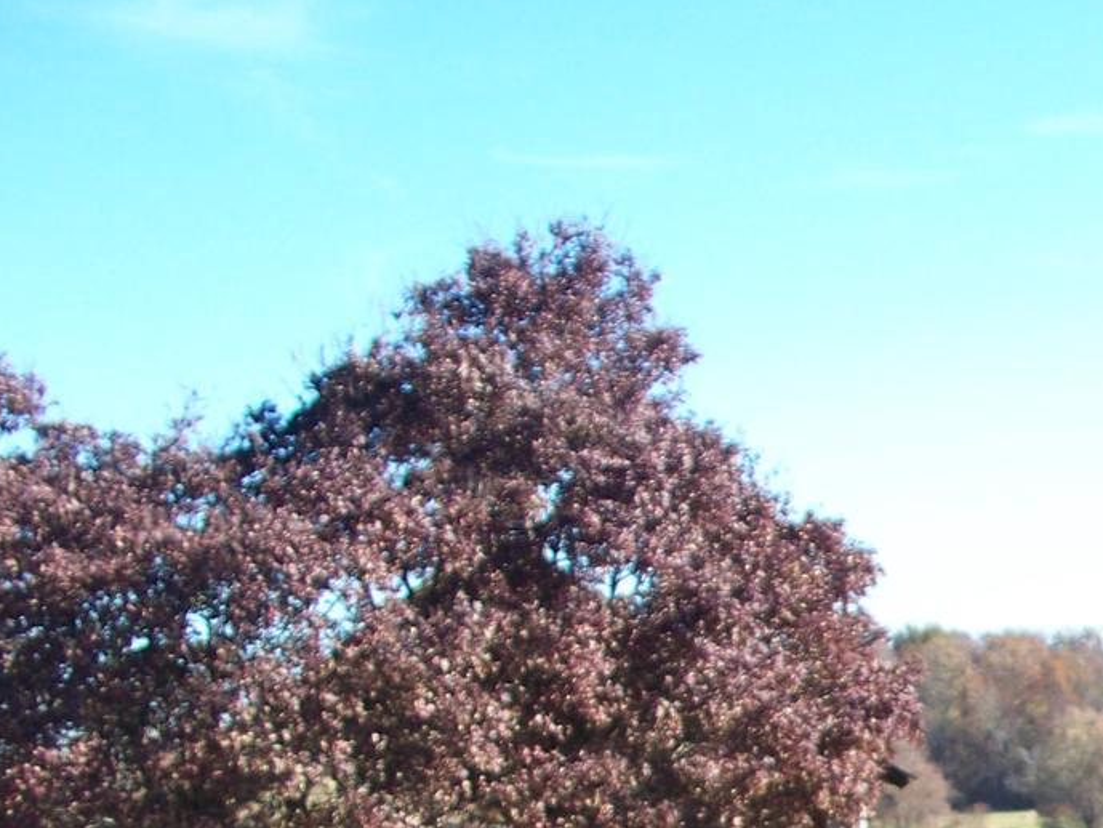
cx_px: 1473
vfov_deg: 13.4
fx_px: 3410
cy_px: 1009
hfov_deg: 17.2
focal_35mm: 107
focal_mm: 7.54
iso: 64
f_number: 2.8
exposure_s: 1/320
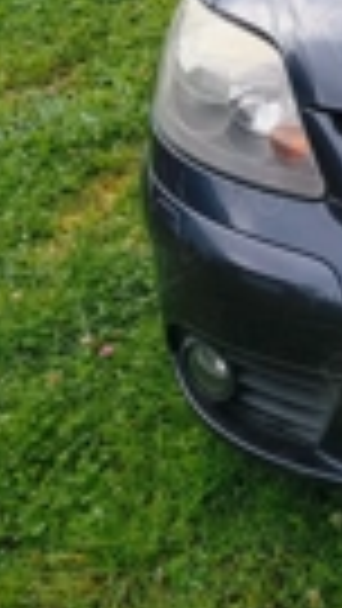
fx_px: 1192
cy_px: 14
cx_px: 616
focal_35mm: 74
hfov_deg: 14.4
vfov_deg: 27.1
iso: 101
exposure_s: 1/1843
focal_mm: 5.56
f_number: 1.8
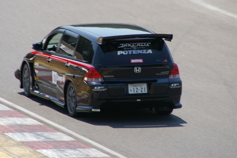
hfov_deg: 3.3
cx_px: 106
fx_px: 4102
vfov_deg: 2.2
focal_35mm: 623
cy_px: 42
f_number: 8
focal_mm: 250
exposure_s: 1/350
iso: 200
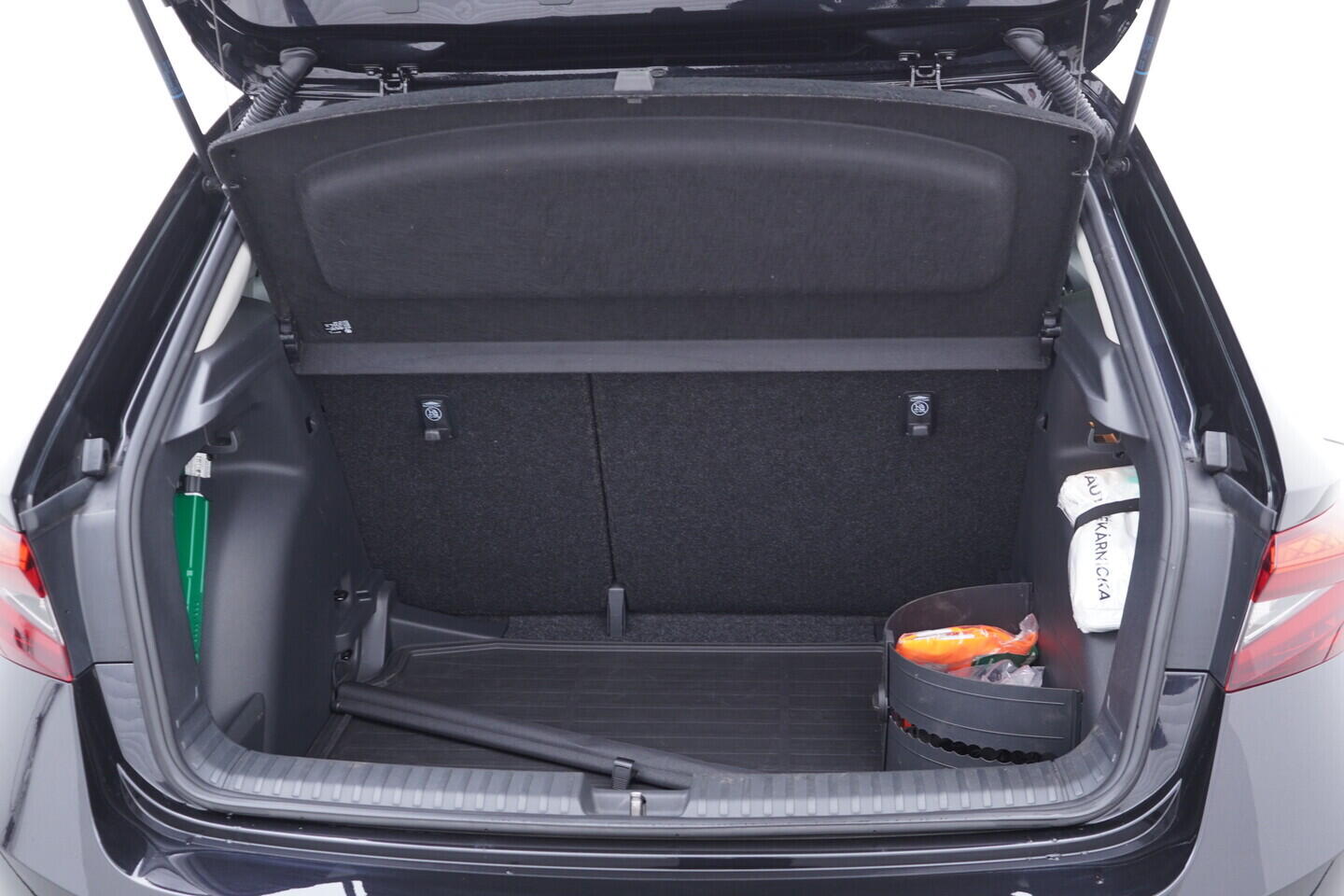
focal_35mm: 36
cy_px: 448
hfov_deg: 53.1
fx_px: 1344
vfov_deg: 36.9
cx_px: 672
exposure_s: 1/40
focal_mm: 24
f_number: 2.8
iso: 320
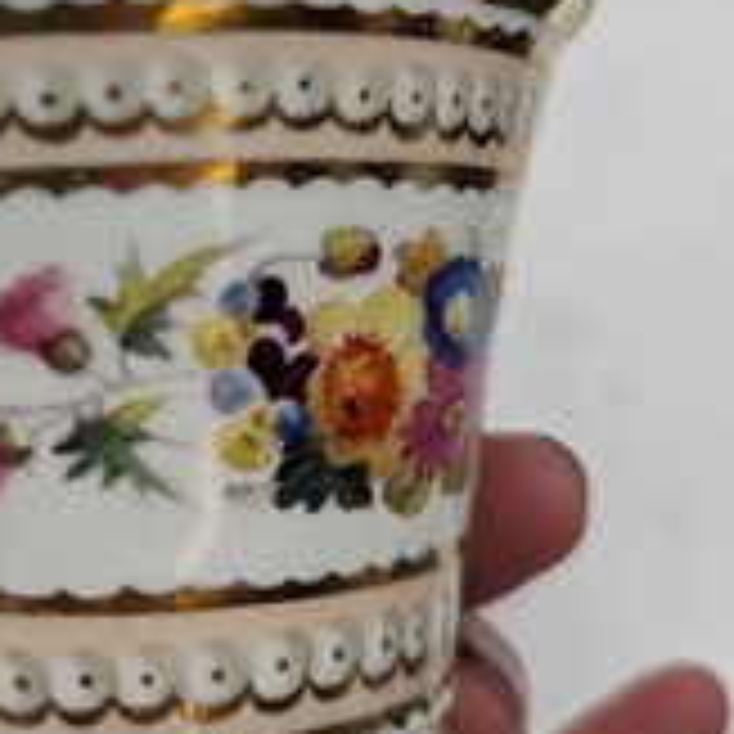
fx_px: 1247
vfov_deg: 32.0
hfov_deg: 31.1
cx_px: 61
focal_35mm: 52
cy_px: 153
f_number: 1.85
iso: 528
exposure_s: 1/694
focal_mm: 6.81
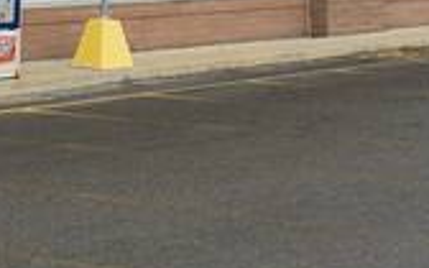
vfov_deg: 9.8
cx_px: 92
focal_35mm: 127
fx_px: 1485
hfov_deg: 16.3
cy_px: -195
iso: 32
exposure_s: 1/471
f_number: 2.2
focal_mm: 4.12
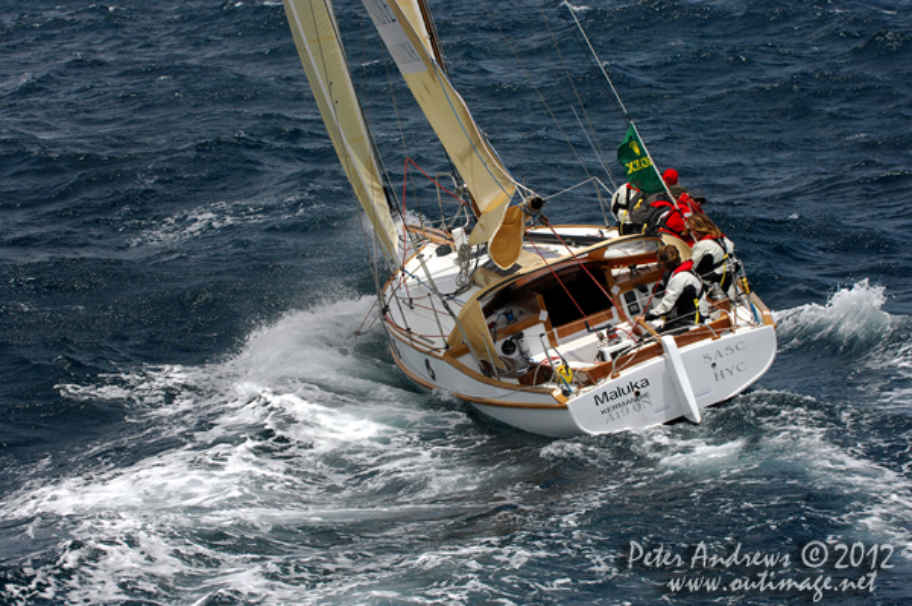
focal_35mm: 135
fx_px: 3417
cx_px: 456
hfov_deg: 15.2
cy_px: 303
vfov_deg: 10.1
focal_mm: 90
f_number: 7.6
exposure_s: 1/1000
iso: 400
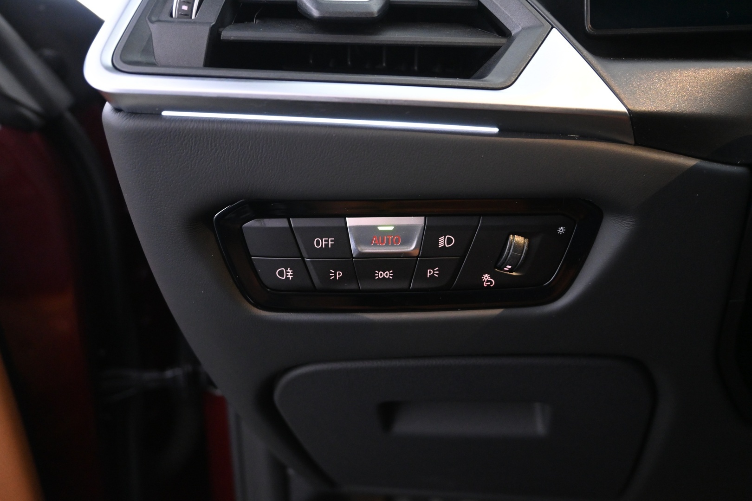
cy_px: 250
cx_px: 376
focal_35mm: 30
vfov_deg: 43.6
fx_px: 627
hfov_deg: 61.9
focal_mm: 20
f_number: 3.8
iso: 2500
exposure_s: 1/15
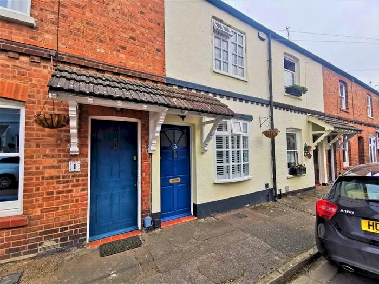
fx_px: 175
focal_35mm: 16
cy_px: 142
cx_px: 190
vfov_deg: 78.1
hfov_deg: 94.5
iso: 50
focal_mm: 2.35
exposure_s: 1/266
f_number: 2.2
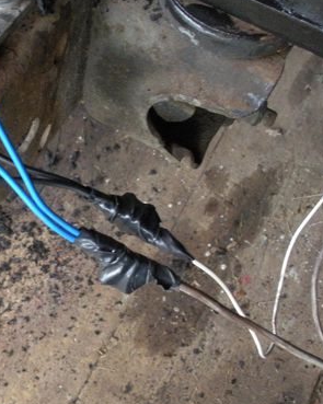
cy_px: 257
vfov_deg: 30.8
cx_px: 57
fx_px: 729
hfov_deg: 24.5
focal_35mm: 61
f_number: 3.5
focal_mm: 6.3
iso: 400
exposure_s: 1/34.6
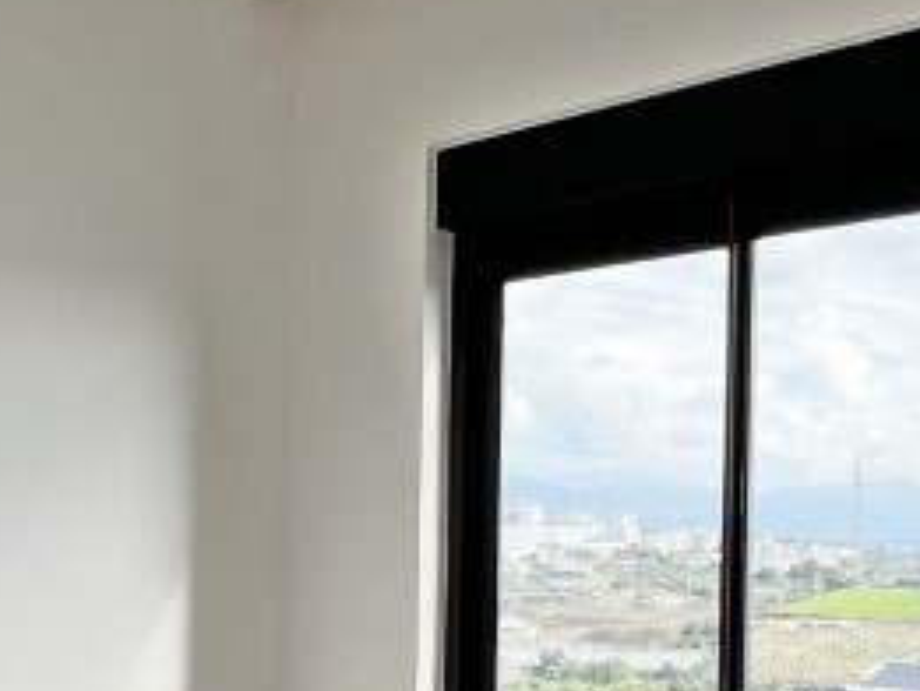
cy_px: 571
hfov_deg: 36.1
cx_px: 169
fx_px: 1356
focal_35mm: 51
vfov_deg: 27.9
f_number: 1.8
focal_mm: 1.57
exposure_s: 1/398
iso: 32
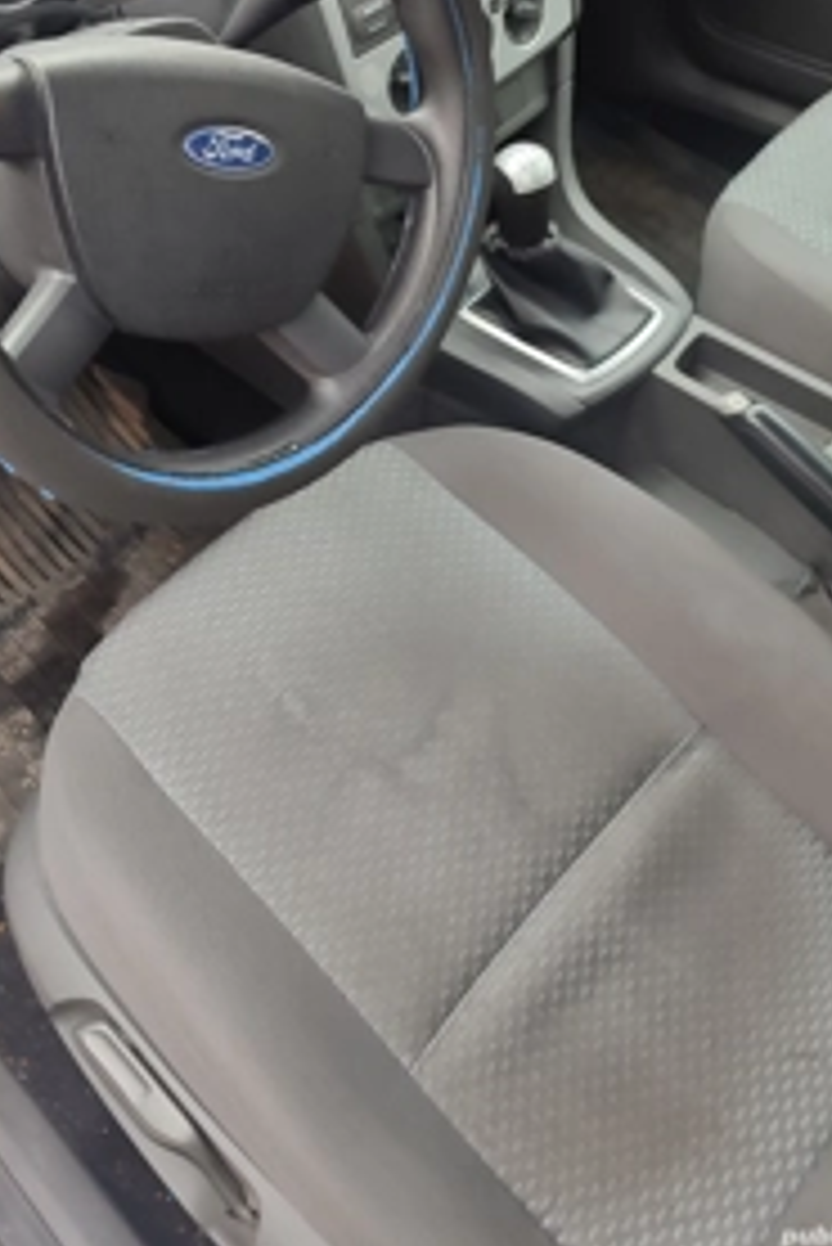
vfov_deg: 51.5
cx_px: 247
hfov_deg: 36.4
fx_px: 1246
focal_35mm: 36
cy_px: 355
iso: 158
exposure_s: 1/33
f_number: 1.89
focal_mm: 5.89
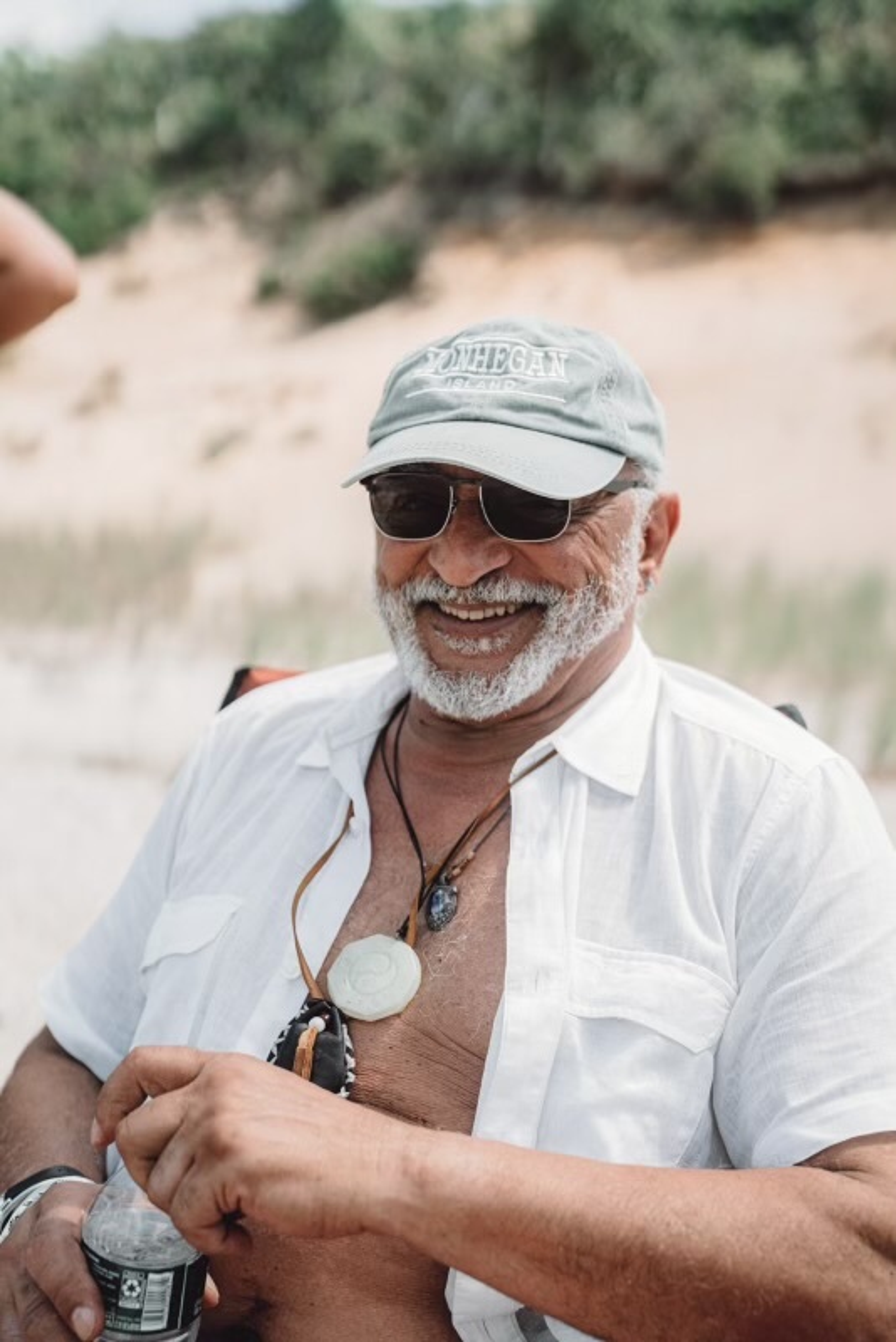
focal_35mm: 50
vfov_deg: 39.6
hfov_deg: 27.0
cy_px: 671
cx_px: 448
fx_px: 1865
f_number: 2.5
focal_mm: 50
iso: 400
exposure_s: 1/8000
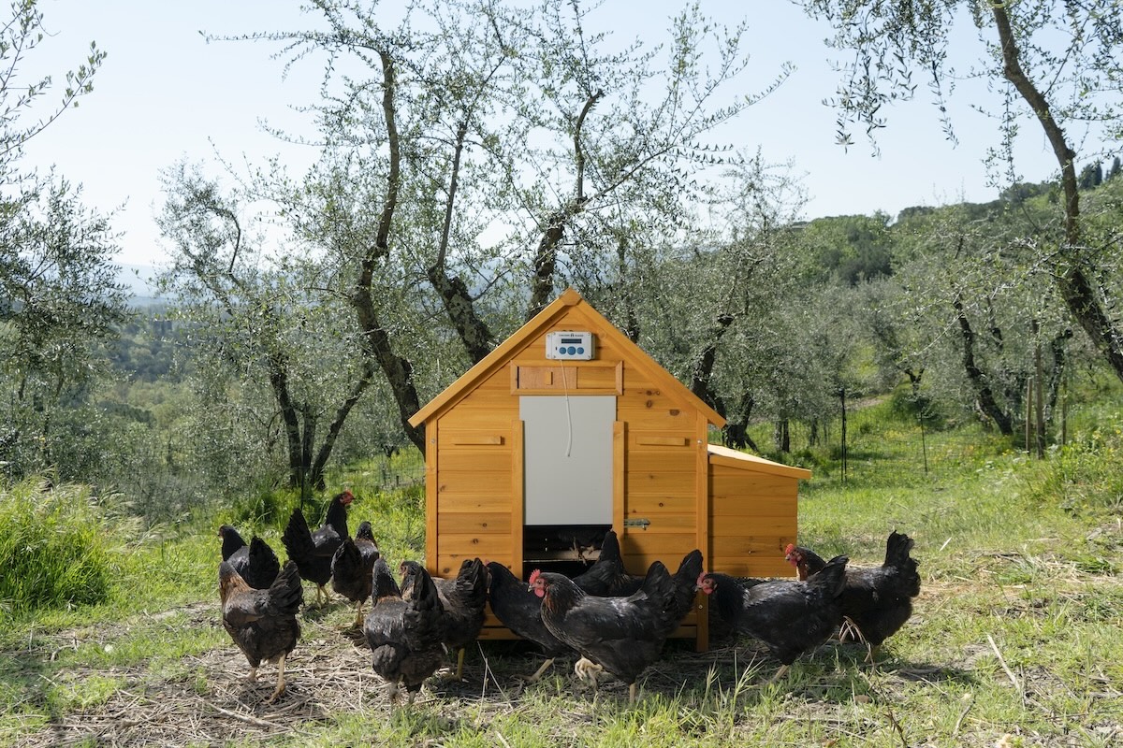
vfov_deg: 37.9
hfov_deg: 54.4
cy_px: 374
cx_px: 562
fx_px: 1092
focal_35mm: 35
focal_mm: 35
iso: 100
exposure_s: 1/200
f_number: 9
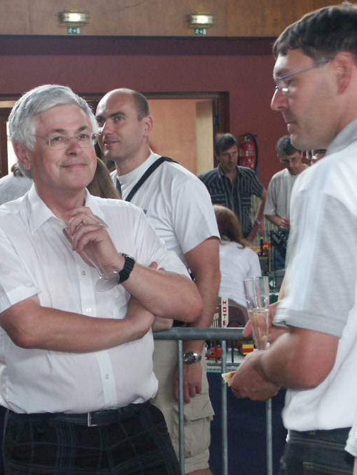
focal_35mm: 97
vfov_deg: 20.2
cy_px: 256
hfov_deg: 15.1
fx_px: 1333
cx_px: 65
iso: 200
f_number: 3.5
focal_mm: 13.31
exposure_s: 1/45
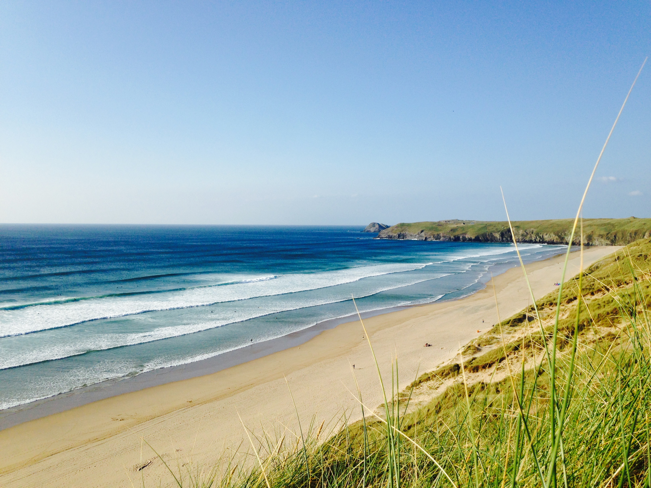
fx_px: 621
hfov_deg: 55.4
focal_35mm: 33
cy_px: 244
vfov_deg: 42.9
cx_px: 326
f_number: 2.4
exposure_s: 1/2088
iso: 50
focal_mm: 4.12
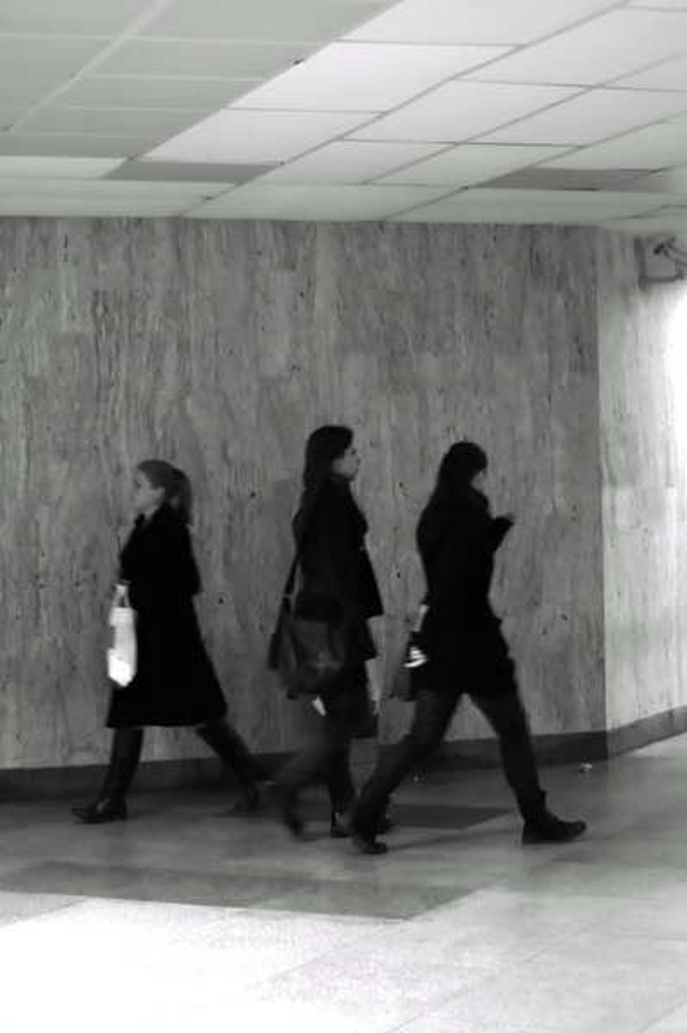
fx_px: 2150
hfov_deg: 18.2
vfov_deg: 27.0
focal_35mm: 75
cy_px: 516
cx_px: 344
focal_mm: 50
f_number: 1.8
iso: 1600
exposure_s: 1/80
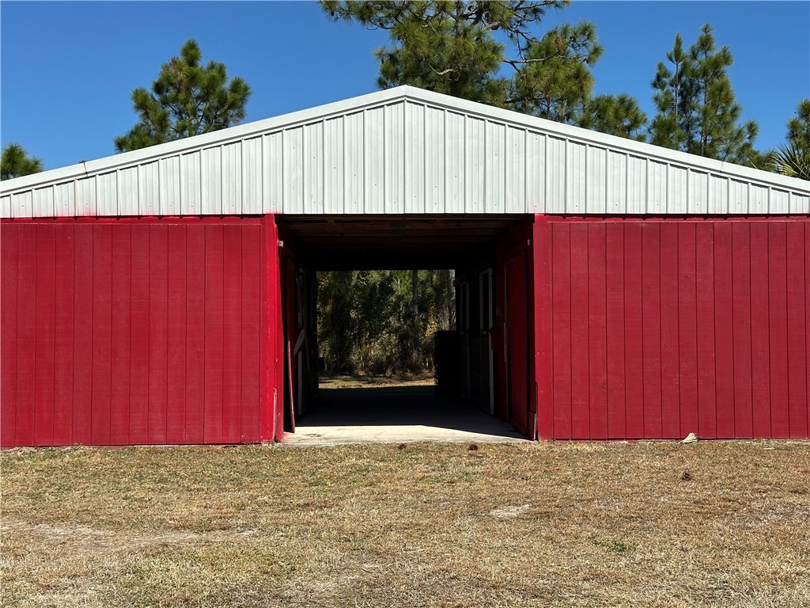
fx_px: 1123
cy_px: 304
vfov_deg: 30.3
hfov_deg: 39.7
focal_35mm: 48
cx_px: 405
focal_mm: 6.86
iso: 64
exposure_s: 1/5000
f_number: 1.78
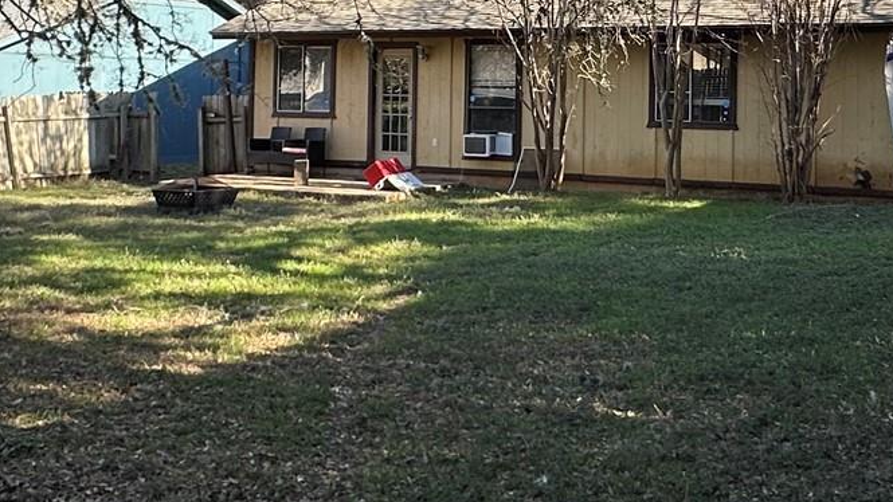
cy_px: 85
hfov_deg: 43.1
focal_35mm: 47
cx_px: 599
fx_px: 1113
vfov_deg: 24.9
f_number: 2.2
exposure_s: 1/371
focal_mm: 2.22
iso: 40
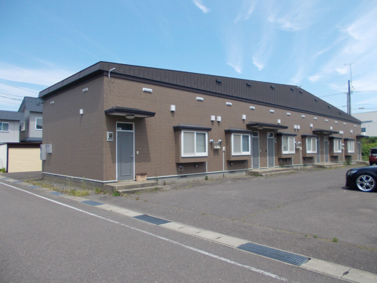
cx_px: 188
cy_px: 142
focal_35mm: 26
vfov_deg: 53.1
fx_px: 283
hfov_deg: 67.3
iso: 80
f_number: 8
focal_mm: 4.6
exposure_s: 1/125
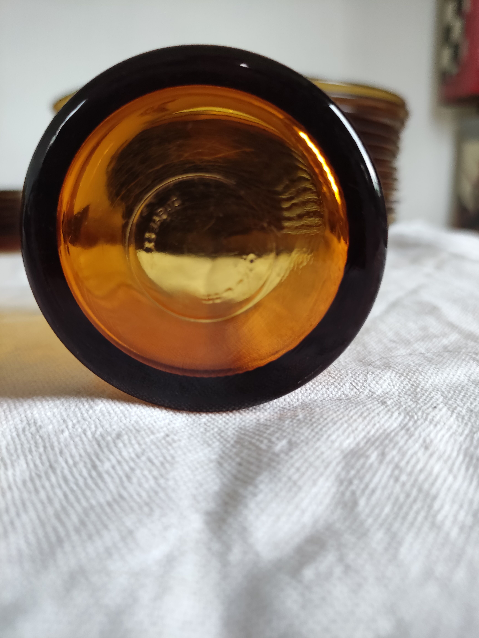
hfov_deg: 54.9
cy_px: 319
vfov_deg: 69.4
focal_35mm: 25
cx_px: 240
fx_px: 461
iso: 429
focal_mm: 5.43
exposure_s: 1/100
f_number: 1.89
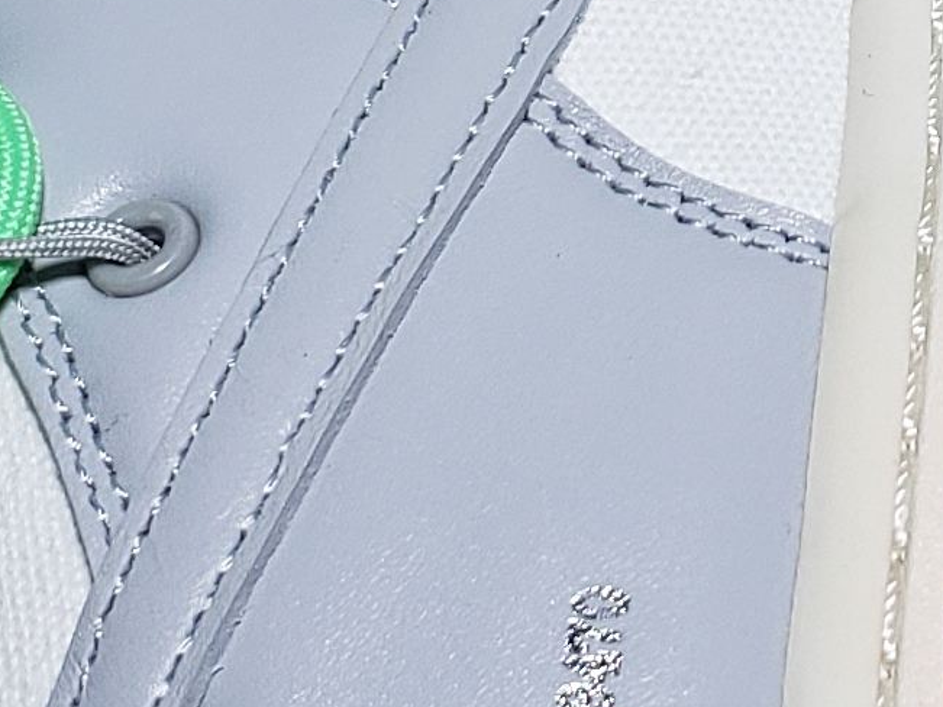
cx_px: 1172
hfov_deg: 12.0
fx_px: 4385
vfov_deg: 9.1
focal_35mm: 161
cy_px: -80
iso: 50
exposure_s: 1/670
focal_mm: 4.3
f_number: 1.5
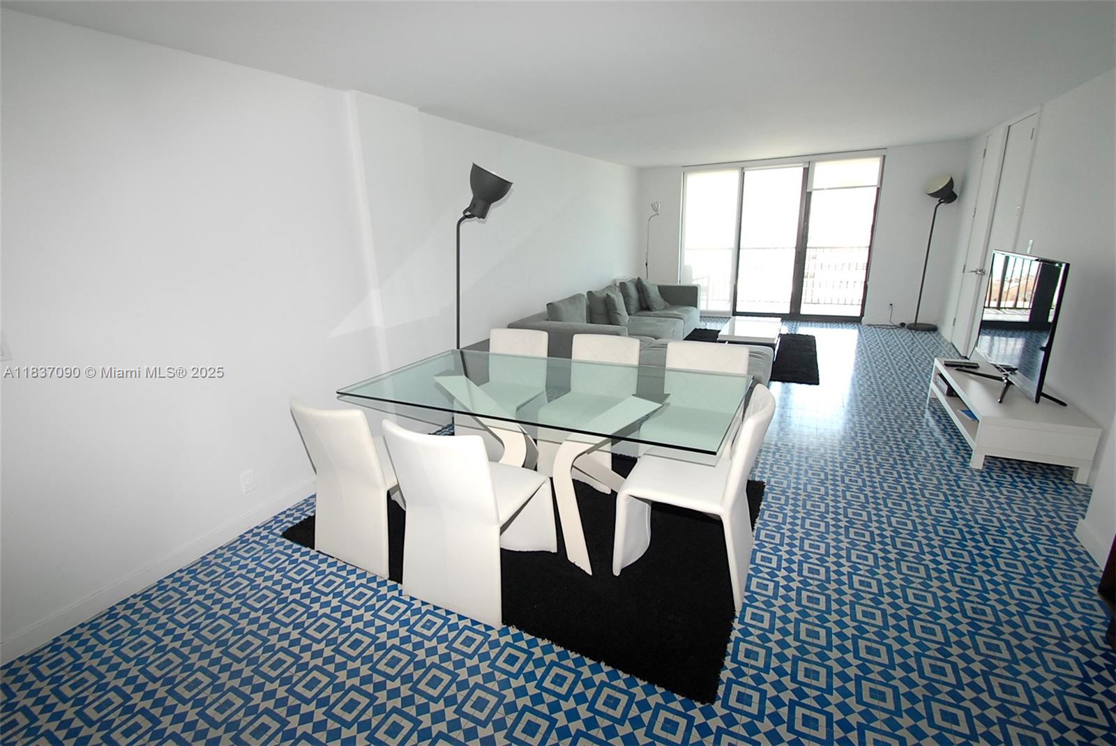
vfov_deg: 77.4
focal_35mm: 15
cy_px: 373
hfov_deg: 100.3
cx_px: 558
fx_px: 465
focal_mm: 10
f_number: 5.6
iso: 400
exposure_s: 1/90
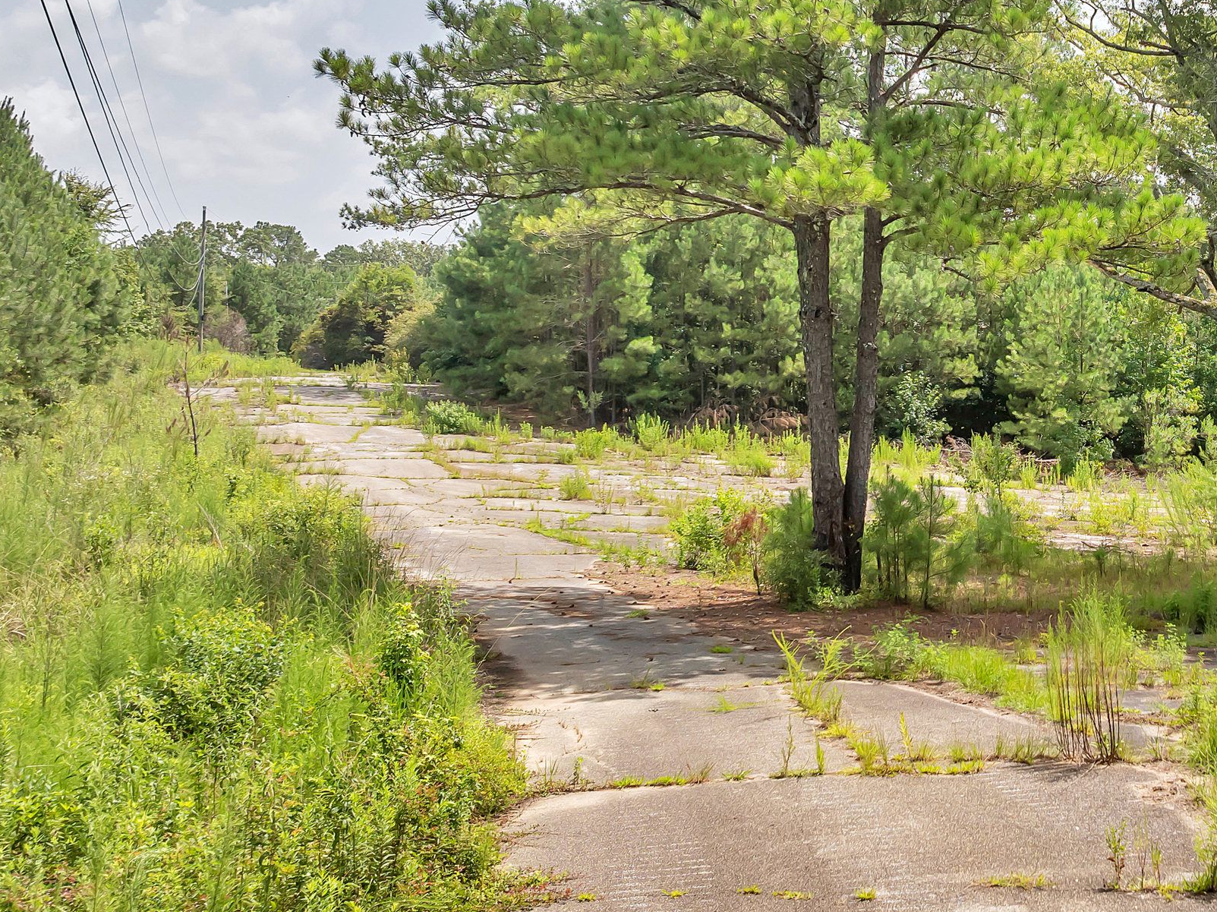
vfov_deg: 31.4
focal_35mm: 46
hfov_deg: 38.1
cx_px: 1124
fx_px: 1617
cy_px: 353
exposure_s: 1/120
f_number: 4
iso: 100
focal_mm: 12.29
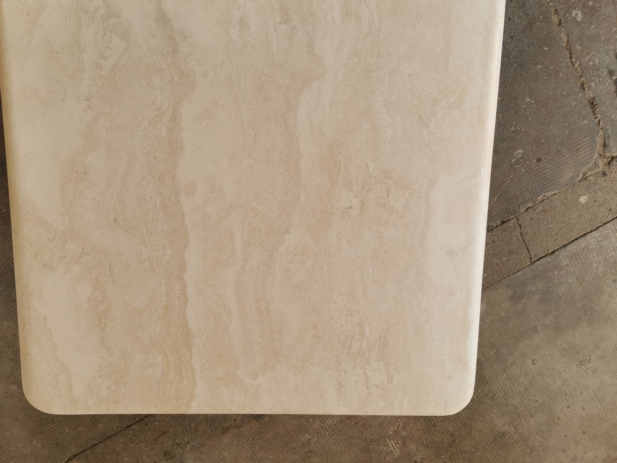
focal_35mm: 33
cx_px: 242
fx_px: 588
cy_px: 193
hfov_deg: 54.9
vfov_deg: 42.8
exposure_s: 1/210
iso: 50
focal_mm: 5.56
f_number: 1.6
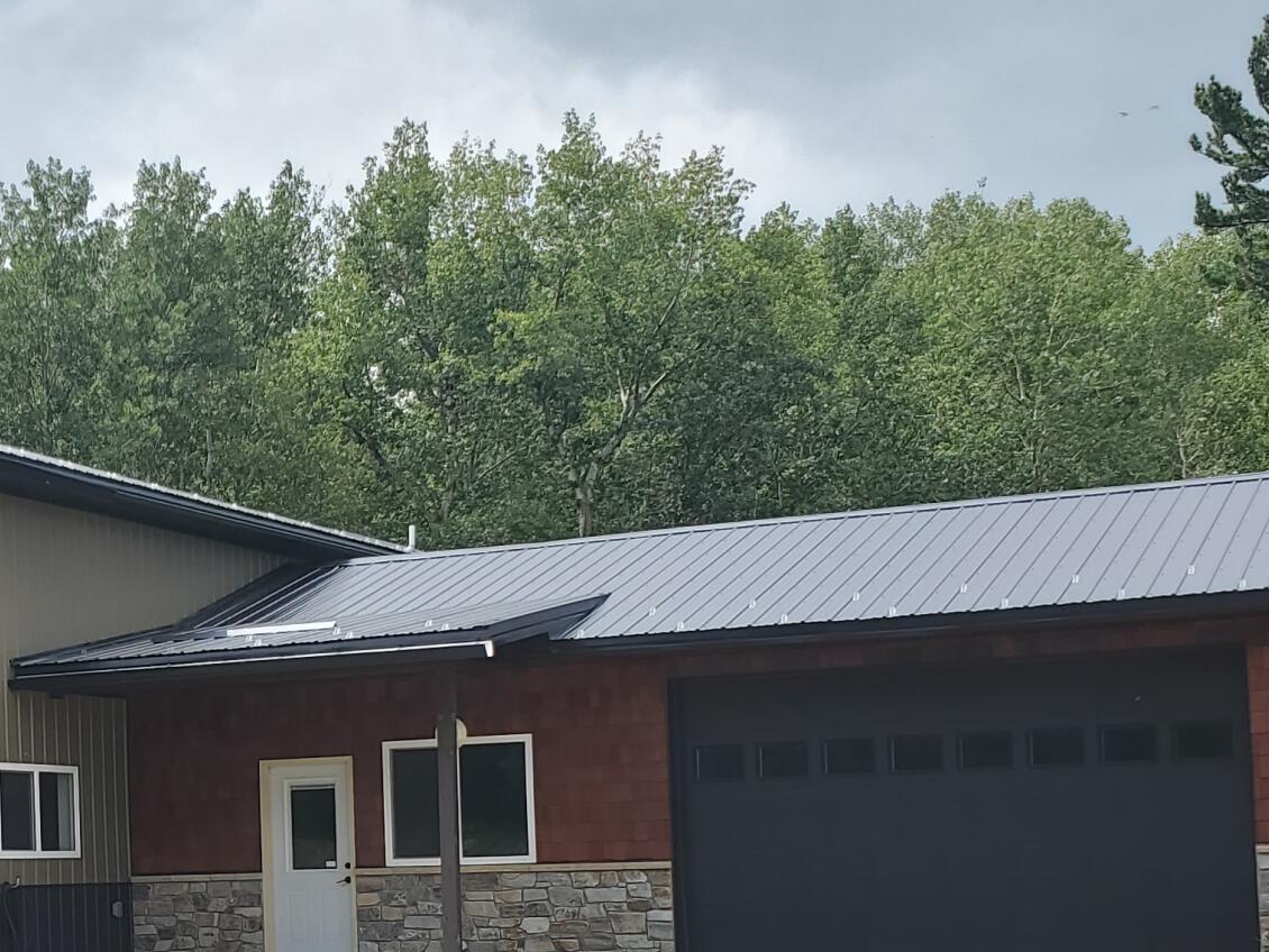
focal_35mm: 69
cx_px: 184
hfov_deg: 27.4
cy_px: 797
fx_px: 2530
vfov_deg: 21.0
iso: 50
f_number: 2.4
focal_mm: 4.3
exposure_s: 1/997
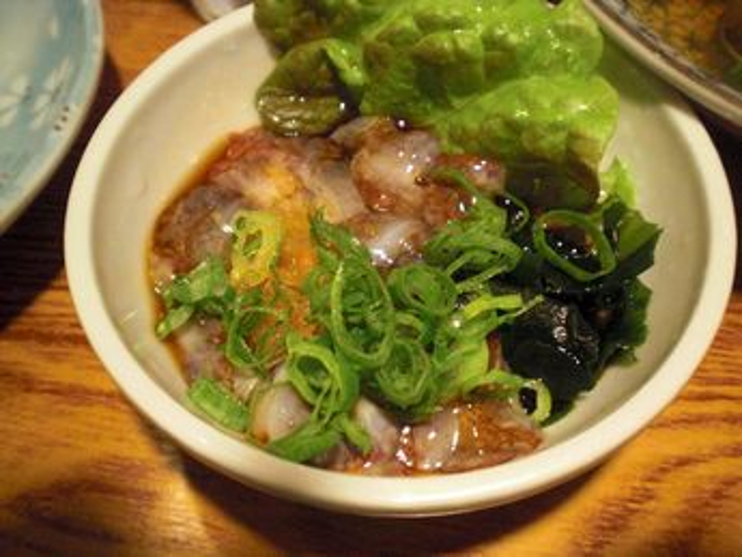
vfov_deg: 37.7
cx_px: 371
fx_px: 815
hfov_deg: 49.0
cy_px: 278
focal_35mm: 38
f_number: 3.1
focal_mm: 6.3
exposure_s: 1/40
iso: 800
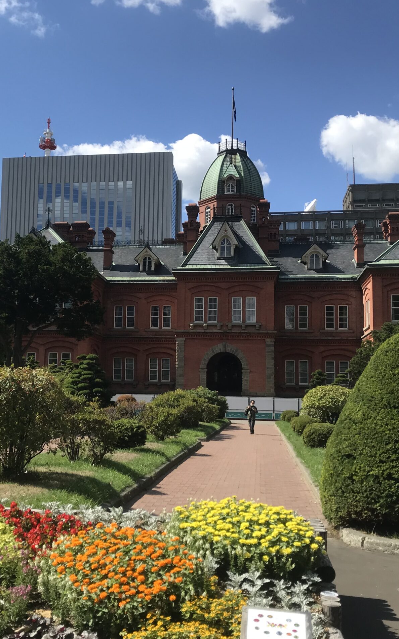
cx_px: 134
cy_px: 320
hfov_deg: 31.7
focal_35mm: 40
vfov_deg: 49.3
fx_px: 696
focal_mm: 3.99
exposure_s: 1/2037
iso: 20
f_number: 1.8
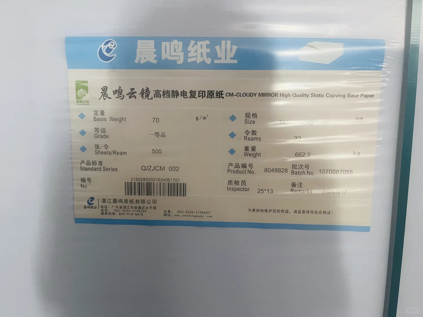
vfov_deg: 53.1
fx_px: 318
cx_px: 212
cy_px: 158
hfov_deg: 67.3
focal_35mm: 26
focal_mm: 5.1
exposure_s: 1/52
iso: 500
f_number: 1.6
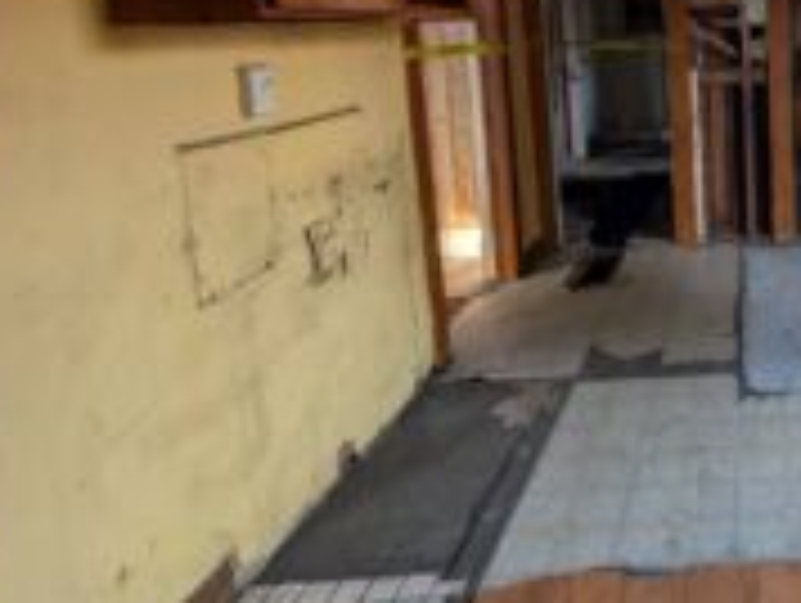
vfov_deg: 48.1
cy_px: 106
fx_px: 626
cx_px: 770
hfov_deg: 53.8
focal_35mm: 27
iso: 53
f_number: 1.7
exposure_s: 1/108
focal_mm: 2.02
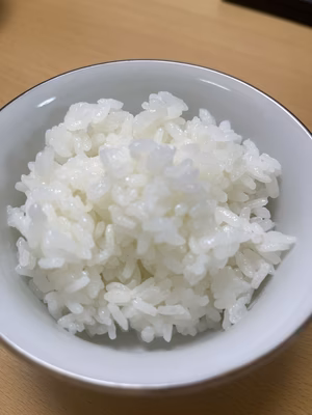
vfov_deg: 67.3
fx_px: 312
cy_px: 208
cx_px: 156
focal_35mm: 26
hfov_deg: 53.1
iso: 32
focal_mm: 5.1
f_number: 1.6
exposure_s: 1/100
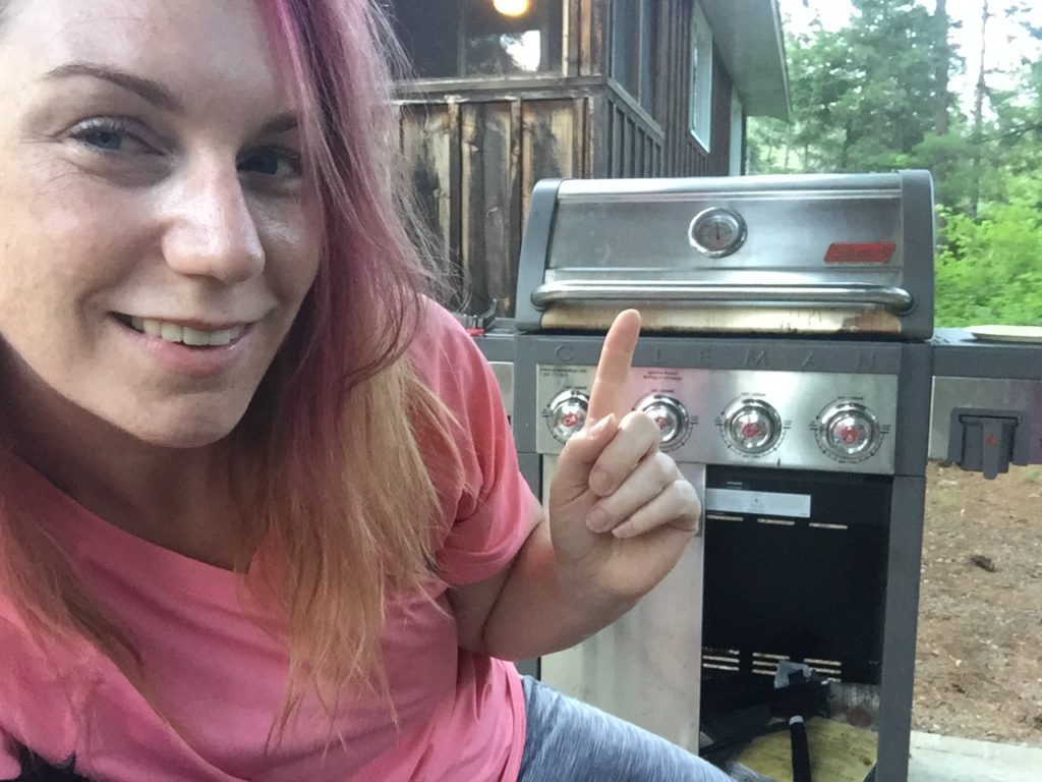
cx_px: 521
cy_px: 391
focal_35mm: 31
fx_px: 933
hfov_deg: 58.4
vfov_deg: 45.4
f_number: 2.2
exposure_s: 1/30
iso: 200
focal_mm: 2.65
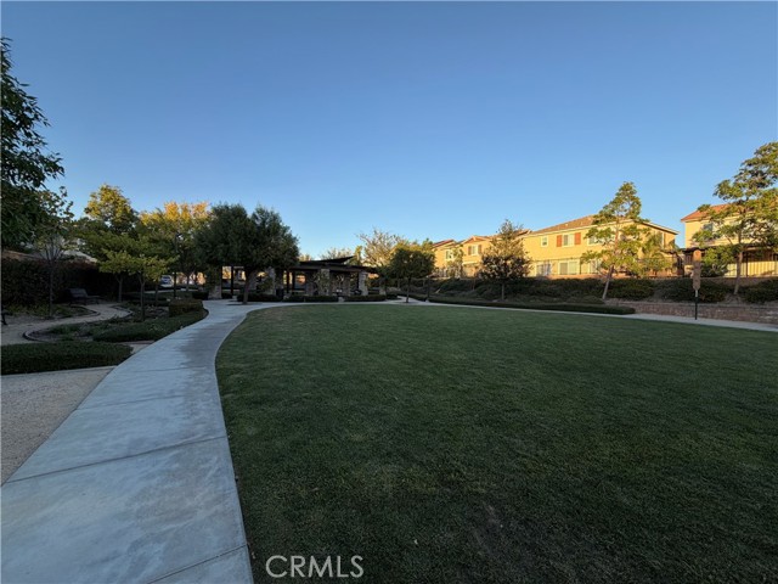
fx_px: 315
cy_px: 292
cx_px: 389
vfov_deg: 85.7
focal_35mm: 14
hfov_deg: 102.1
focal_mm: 2.22
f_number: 2.2
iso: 50
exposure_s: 1/502
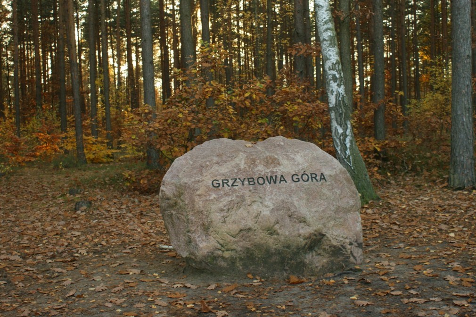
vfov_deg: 25.7
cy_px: 158
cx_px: 238
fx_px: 694
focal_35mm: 52
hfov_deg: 37.9
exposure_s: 1/60
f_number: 5.6
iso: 200
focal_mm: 35
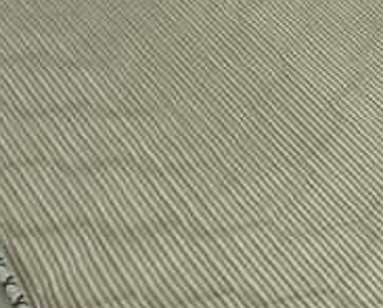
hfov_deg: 16.0
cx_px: 726
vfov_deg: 15.3
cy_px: -40
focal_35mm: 98
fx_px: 1113
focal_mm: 5.35
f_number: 1.7
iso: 400
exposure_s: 1/50
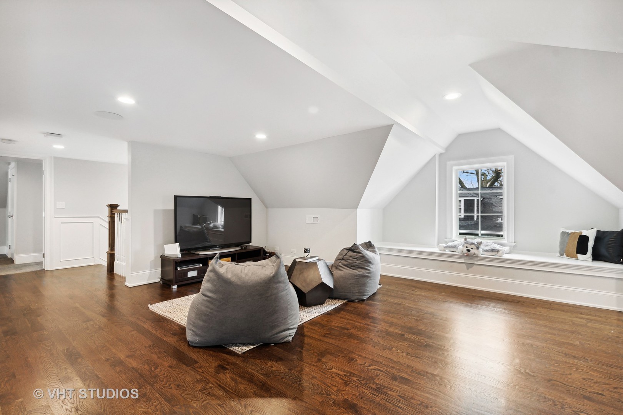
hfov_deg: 100.4
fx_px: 260
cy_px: 208
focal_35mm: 15
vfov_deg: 77.3
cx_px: 312
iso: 200
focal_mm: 10
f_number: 9
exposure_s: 1/1.67
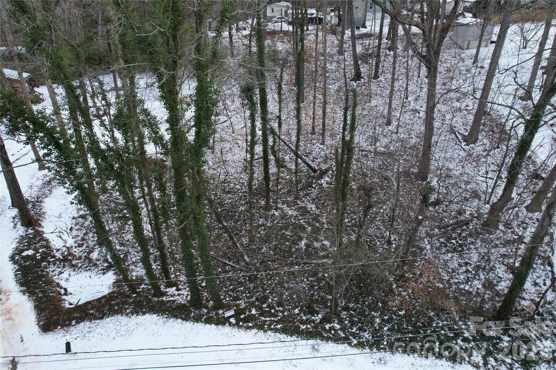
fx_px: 340
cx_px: 278
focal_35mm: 22
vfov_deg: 57.2
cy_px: 185
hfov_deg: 78.6
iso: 120
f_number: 2.8
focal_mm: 8.38
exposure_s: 1/100
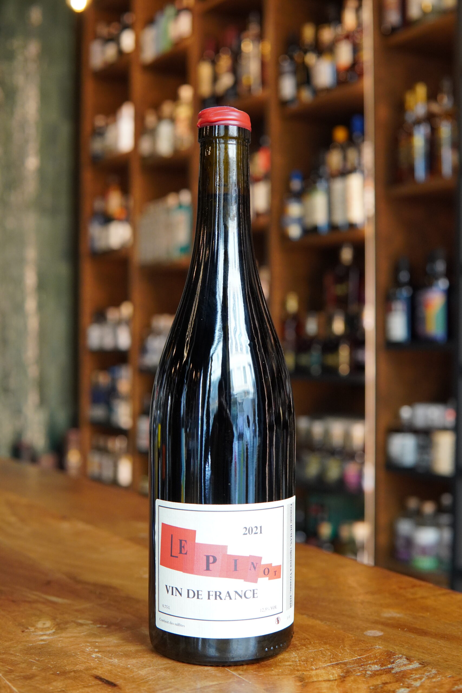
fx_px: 866
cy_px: 346
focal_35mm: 45
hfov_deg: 29.9
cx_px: 231
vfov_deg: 43.6
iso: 1250
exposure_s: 1/160
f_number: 4
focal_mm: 30
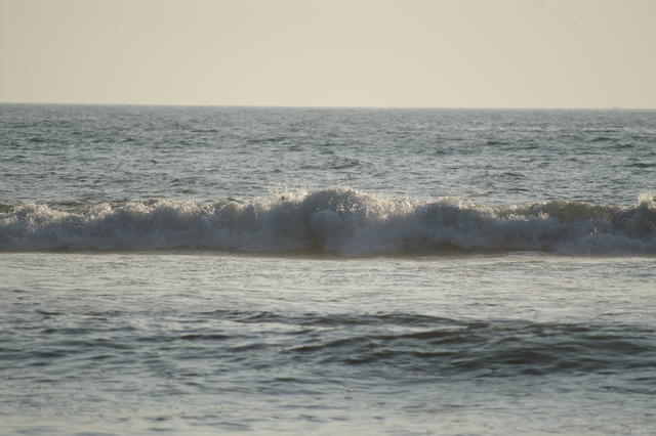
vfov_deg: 3.1
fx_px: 8195
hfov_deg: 4.6
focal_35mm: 450
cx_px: 328
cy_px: 218
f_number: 5.6
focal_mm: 300
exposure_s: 1/2500
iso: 200
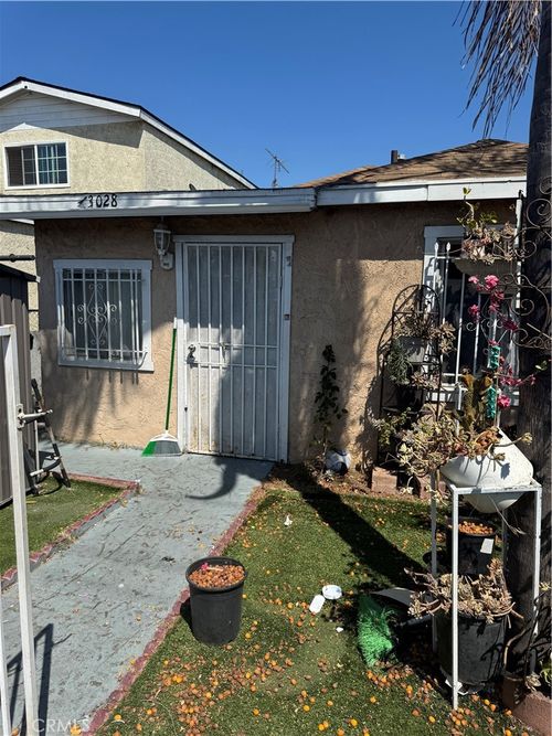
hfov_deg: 56.8
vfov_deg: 71.6
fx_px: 510
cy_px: 368
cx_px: 276
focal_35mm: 24
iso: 80
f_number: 1.78
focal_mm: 6.76
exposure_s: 1/5814
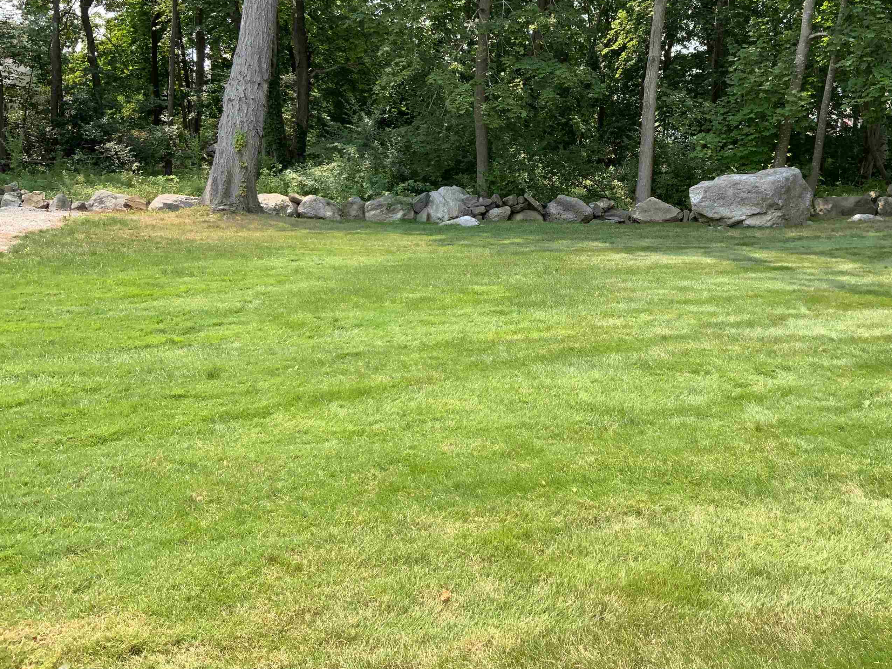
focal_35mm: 35
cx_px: 521
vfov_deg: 40.6
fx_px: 902
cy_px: 287
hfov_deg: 52.4
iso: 16
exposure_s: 1/514
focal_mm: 3
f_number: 1.8
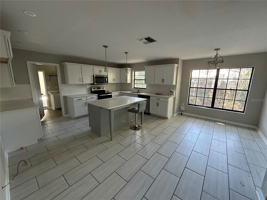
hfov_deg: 102.1
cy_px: 100
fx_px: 108
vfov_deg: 85.7
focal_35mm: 14
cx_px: 134
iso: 400
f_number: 2.2
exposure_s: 1/60
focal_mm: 2.22
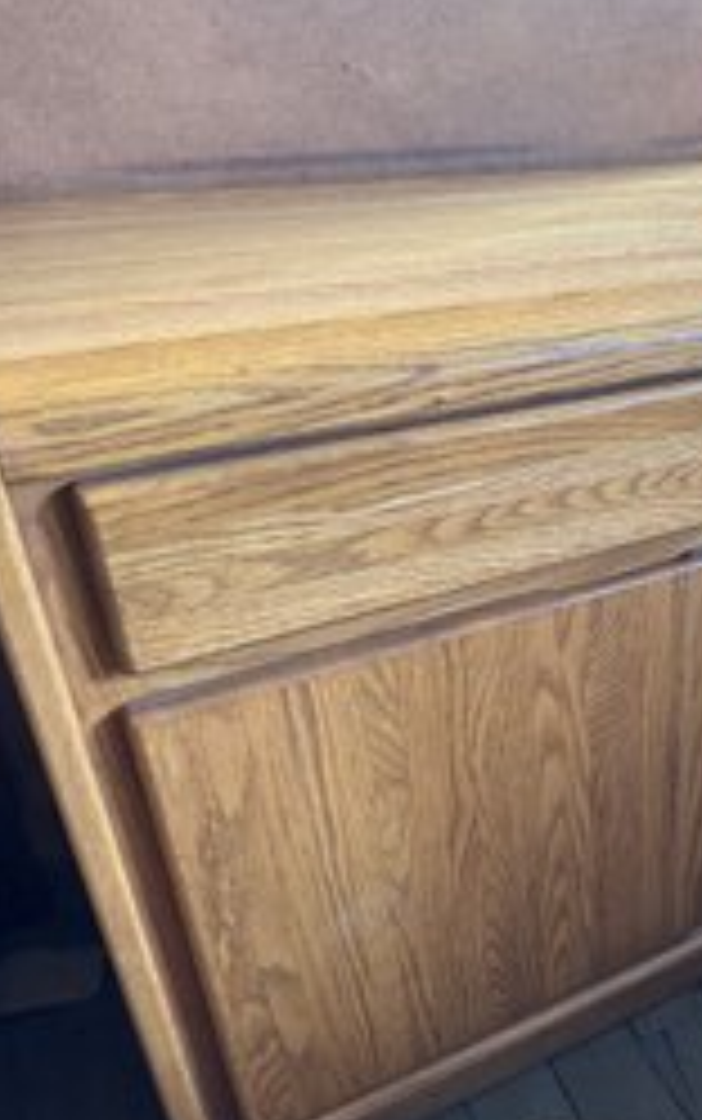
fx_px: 1070
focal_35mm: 35
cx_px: 749
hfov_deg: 32.5
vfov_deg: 55.3
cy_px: 569
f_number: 1.78
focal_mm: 6.86
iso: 500
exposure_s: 1/60
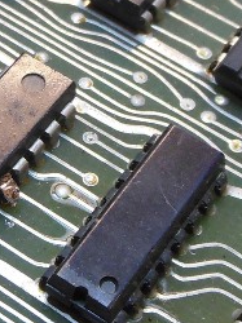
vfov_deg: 36.6
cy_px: 118
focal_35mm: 52
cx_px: -17
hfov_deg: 26.1
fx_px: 486
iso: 320
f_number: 3.3
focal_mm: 5.2
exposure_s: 1/30
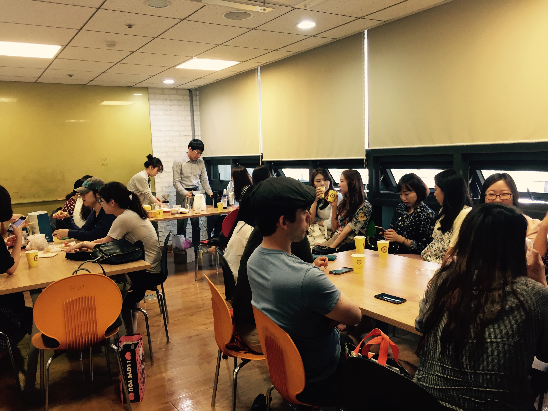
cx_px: 274
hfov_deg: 61.7
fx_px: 459
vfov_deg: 48.2
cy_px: 206
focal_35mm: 29
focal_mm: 4.15
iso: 80
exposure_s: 1/30
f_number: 2.2
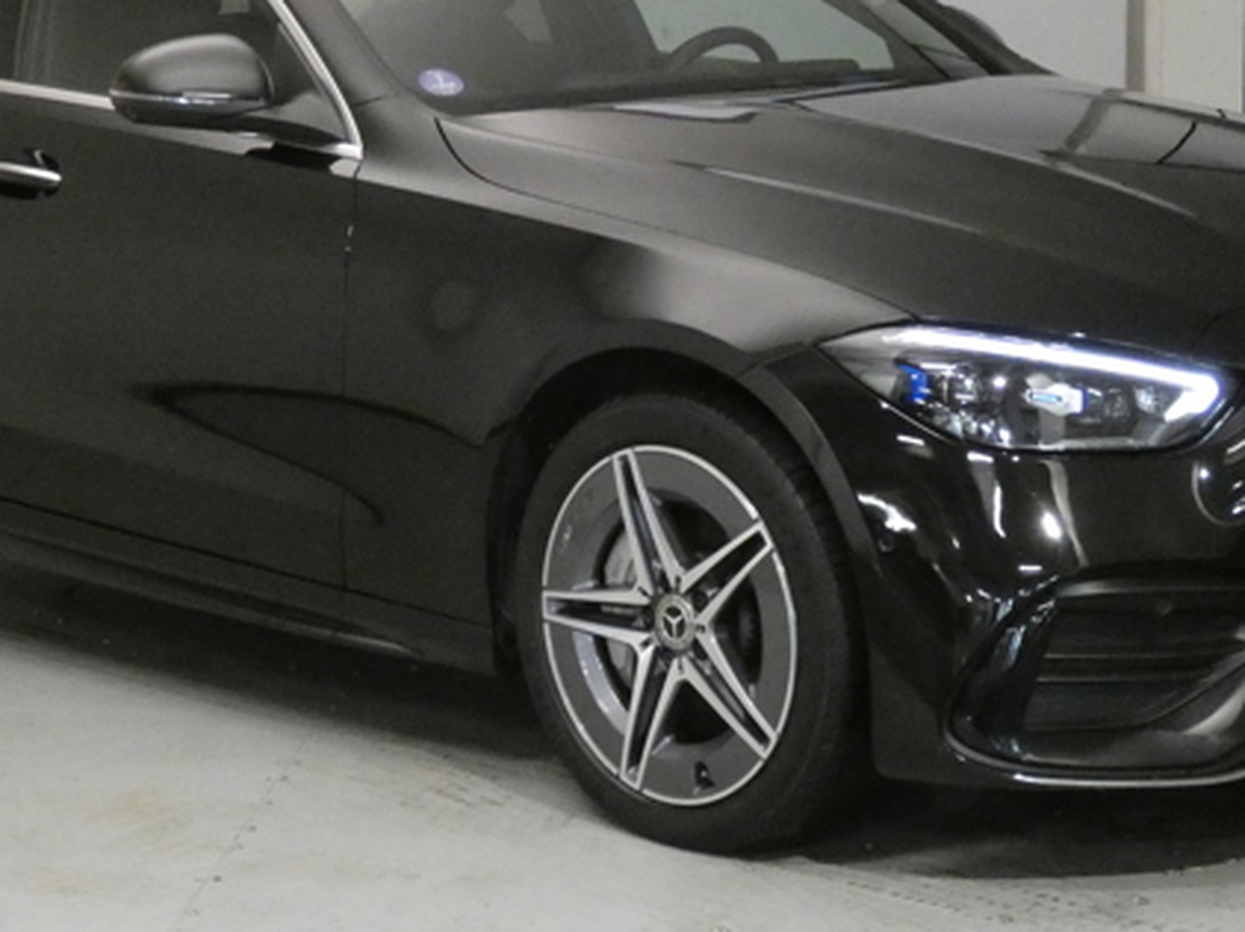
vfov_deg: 16.2
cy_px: 336
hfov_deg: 21.5
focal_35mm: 91
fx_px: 3271
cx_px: 581
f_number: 3.8
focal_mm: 8.6
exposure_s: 1/80
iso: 1600
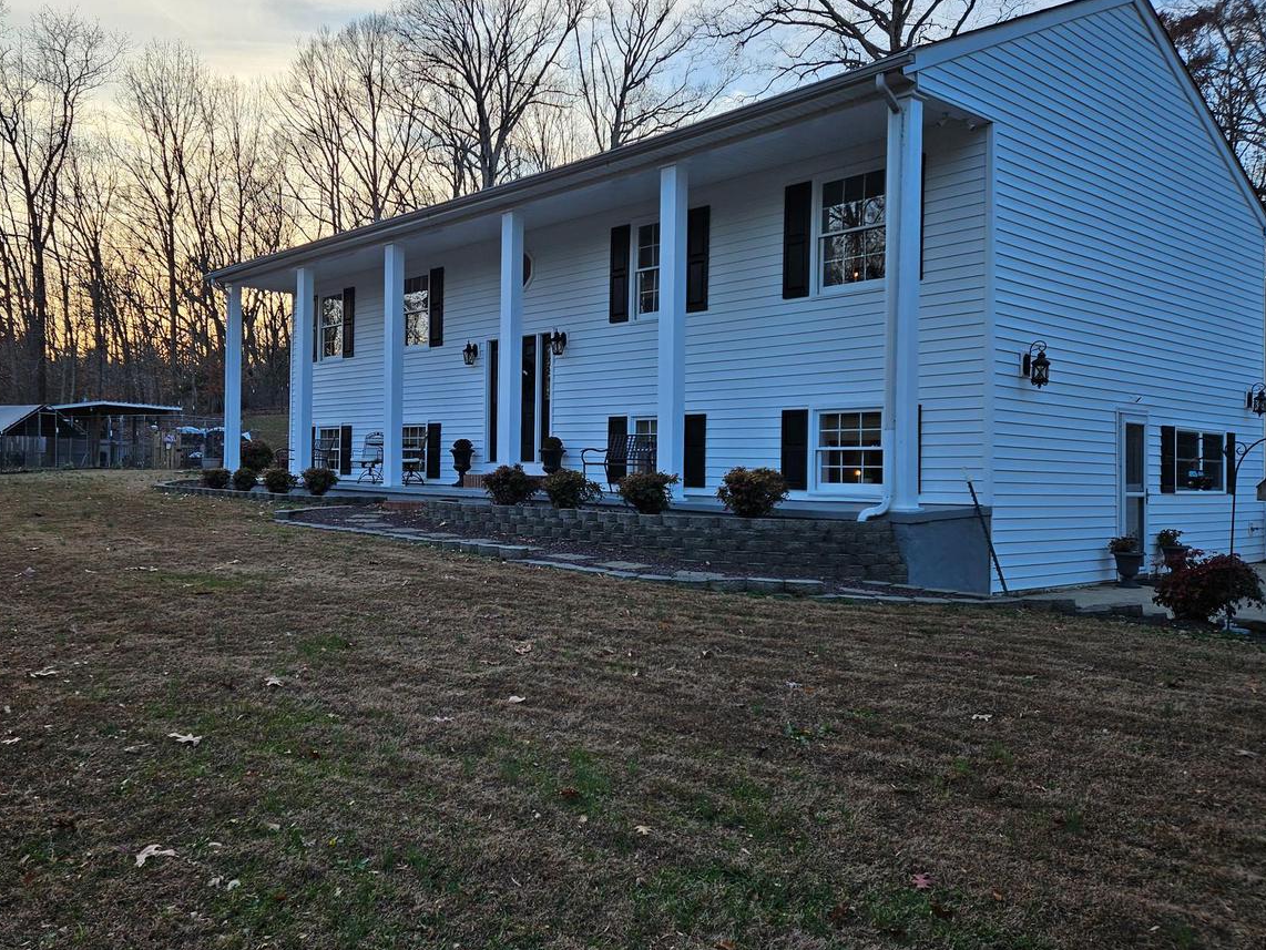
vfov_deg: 48.2
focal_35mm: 29
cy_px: 435
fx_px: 1061
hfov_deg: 61.2
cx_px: 517
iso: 25
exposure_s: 1/139
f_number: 1.8
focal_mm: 5.4
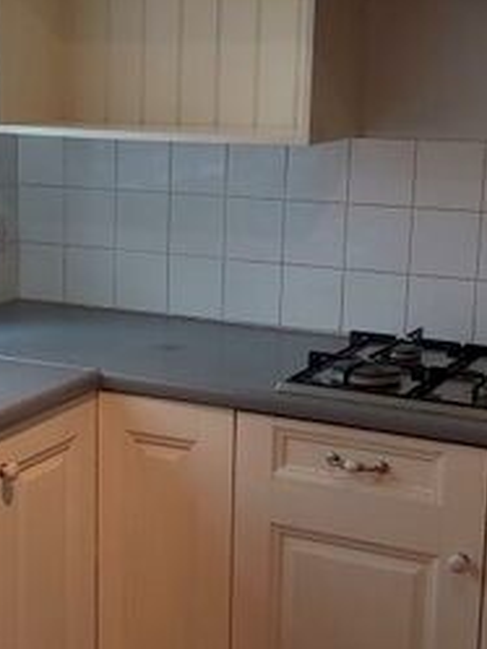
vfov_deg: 26.7
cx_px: 78
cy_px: 343
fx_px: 1368
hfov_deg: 19.9
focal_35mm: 73
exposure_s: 1/120
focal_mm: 3.92
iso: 100
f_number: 1.7
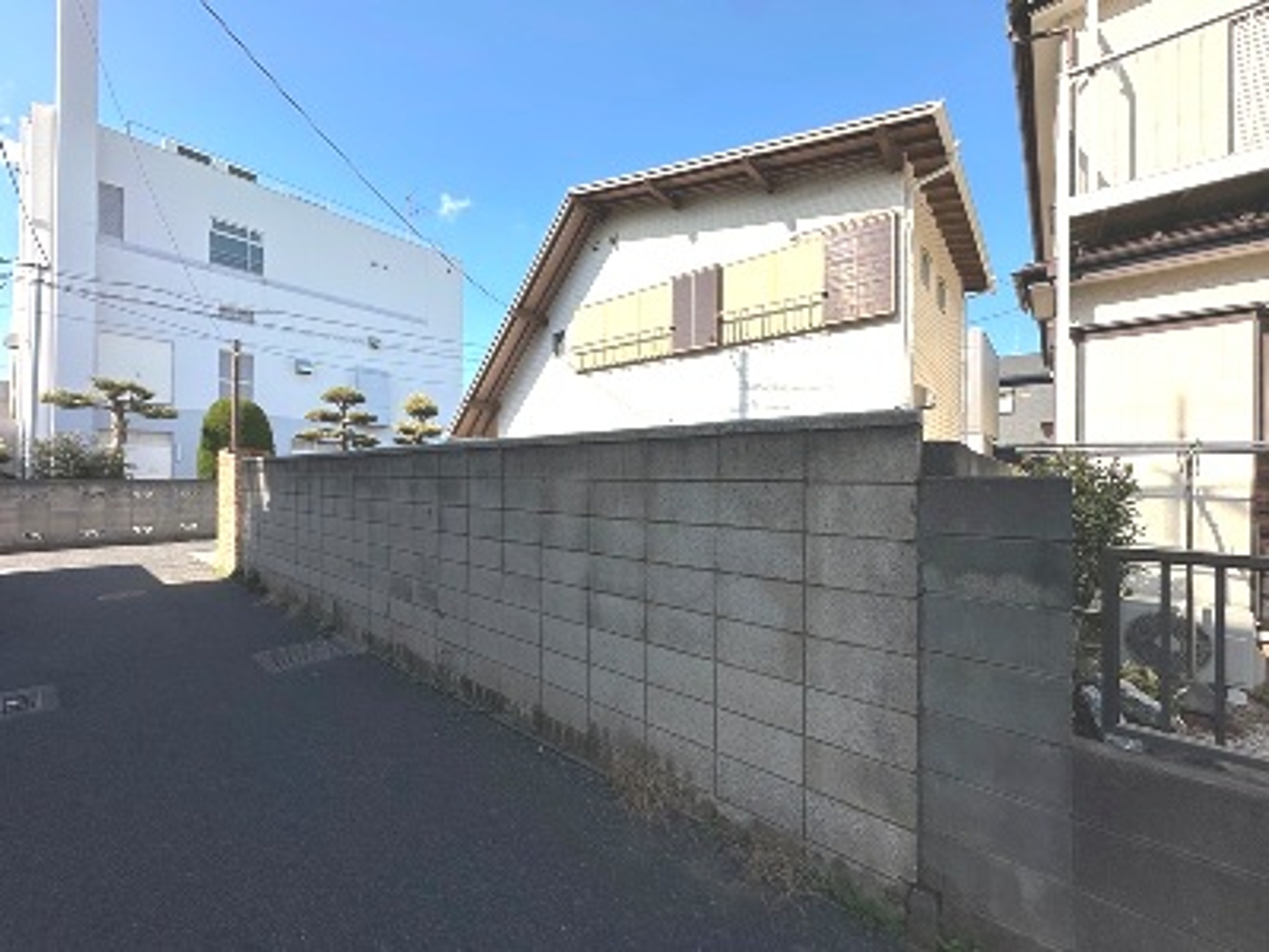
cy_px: 476
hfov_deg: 102.1
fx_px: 513
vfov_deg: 85.7
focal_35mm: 14
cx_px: 634
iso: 40
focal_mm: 2.22
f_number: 2.2
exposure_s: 1/2020
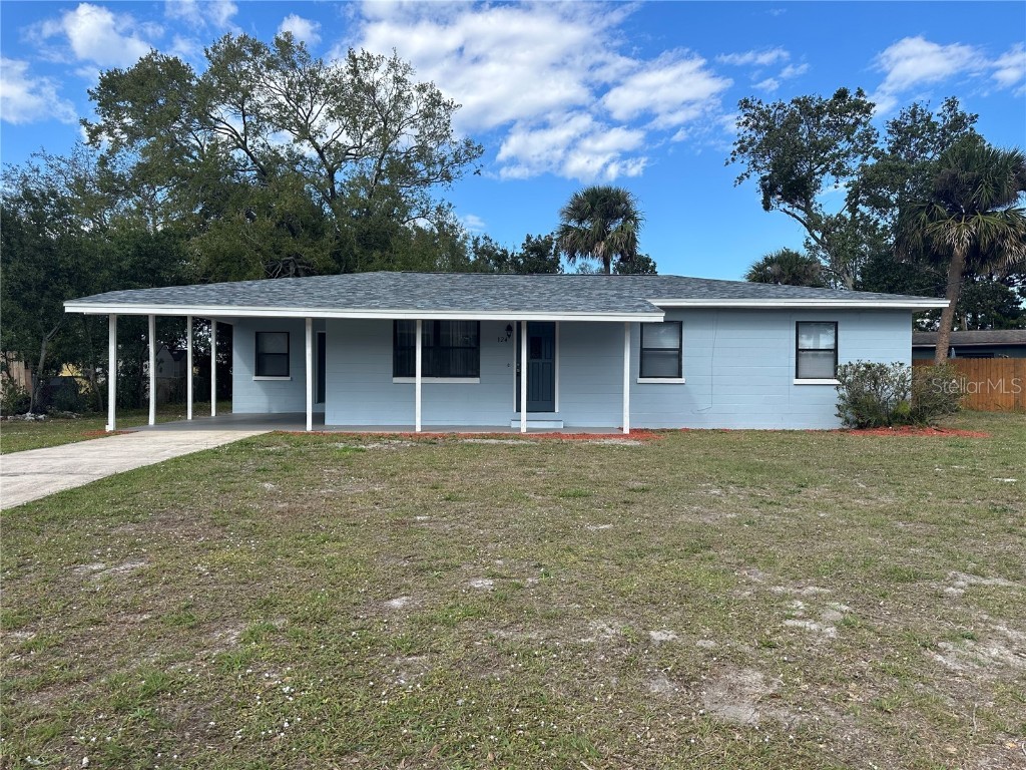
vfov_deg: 56.8
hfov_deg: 71.6
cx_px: 513
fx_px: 711
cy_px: 385
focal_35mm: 24
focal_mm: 6.86
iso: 80
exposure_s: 1/2410
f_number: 1.78
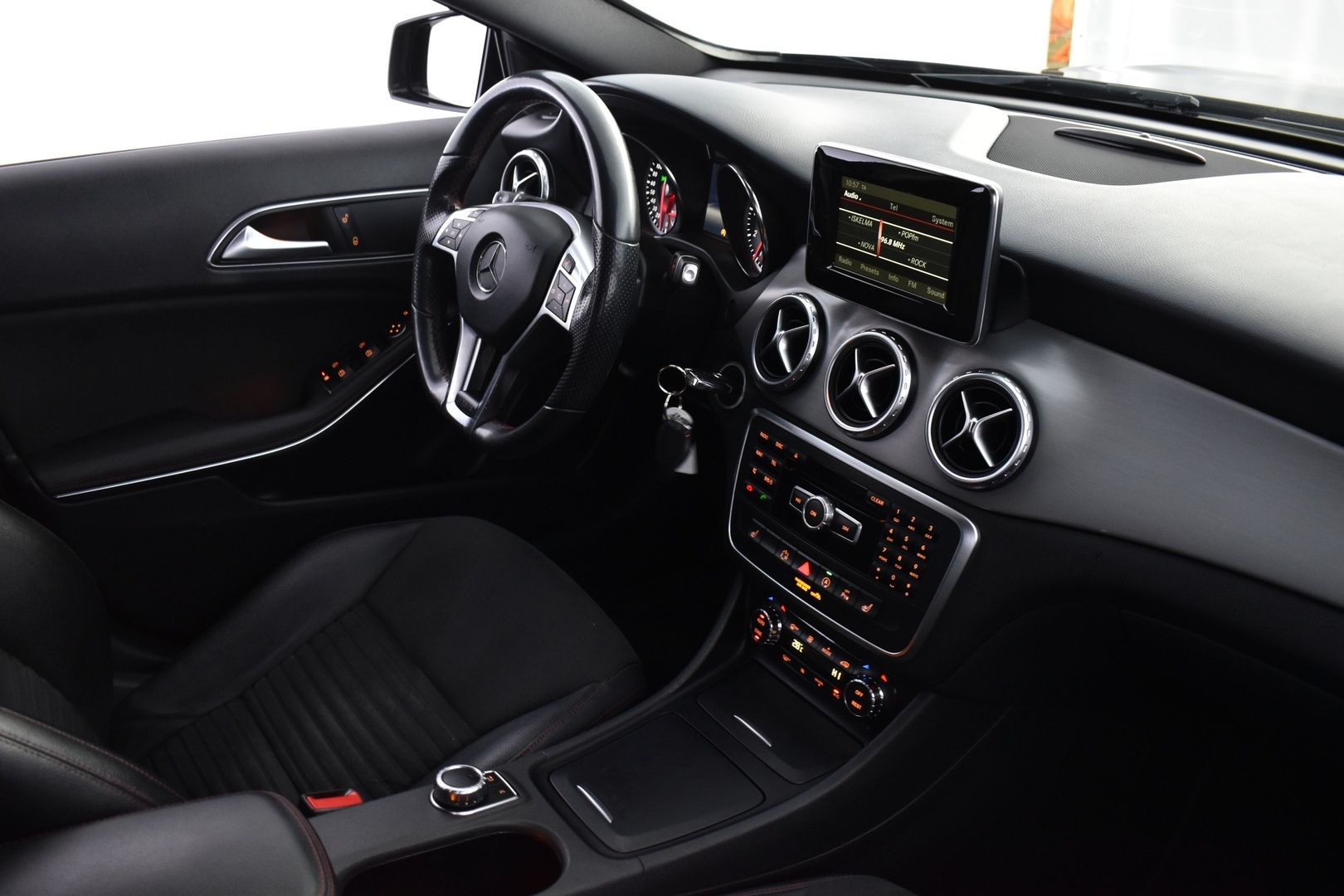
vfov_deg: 41.7
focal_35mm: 32
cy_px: 448
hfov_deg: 59.5
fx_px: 1176
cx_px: 672
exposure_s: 1/8
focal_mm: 21
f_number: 5
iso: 1250
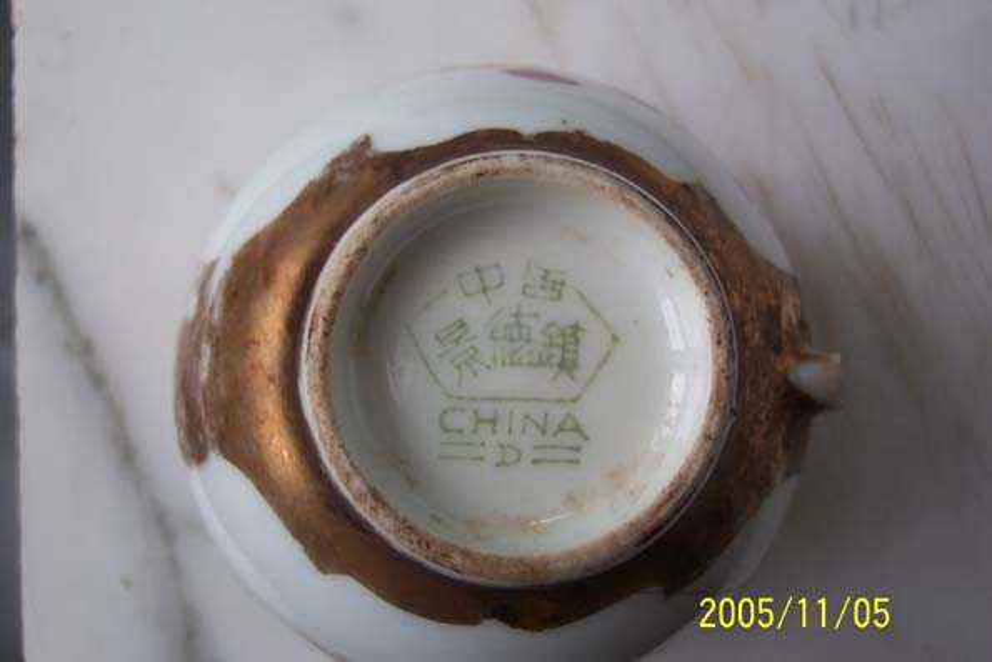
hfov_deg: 50.7
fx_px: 1047
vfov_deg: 35.1
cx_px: 496
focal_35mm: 38
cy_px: 331
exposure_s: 1/250
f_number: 2.8
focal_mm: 8
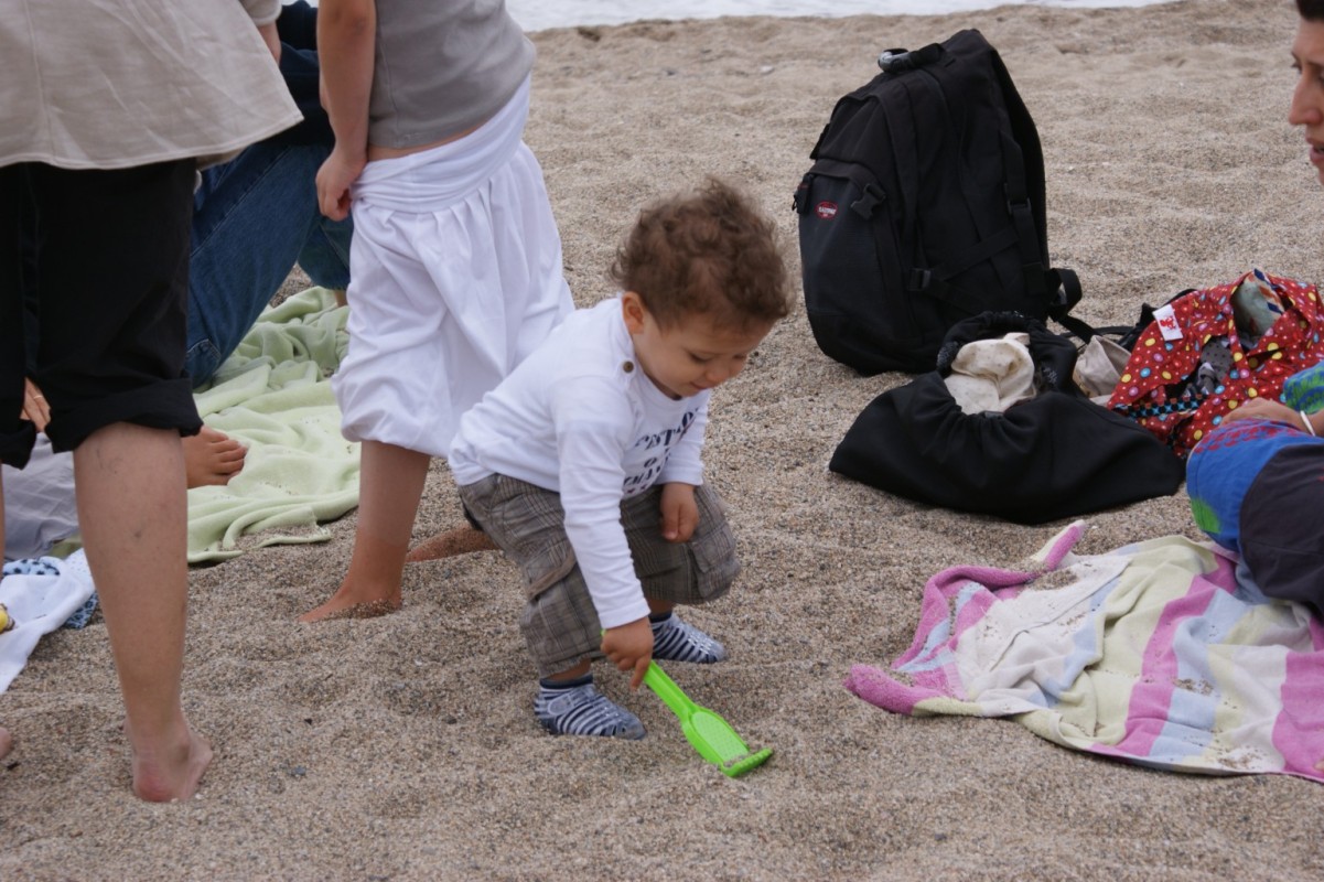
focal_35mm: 75
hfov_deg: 27.0
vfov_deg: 18.2
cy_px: 441
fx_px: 2757
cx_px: 662
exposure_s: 1/100
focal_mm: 50
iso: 100
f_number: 6.3
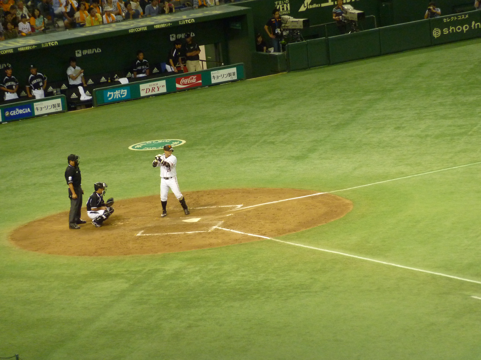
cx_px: 240
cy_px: 180
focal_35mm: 300
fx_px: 4169
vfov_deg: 5.0
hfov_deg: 6.6
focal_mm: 49.2
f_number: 4.9
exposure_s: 1/30
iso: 400
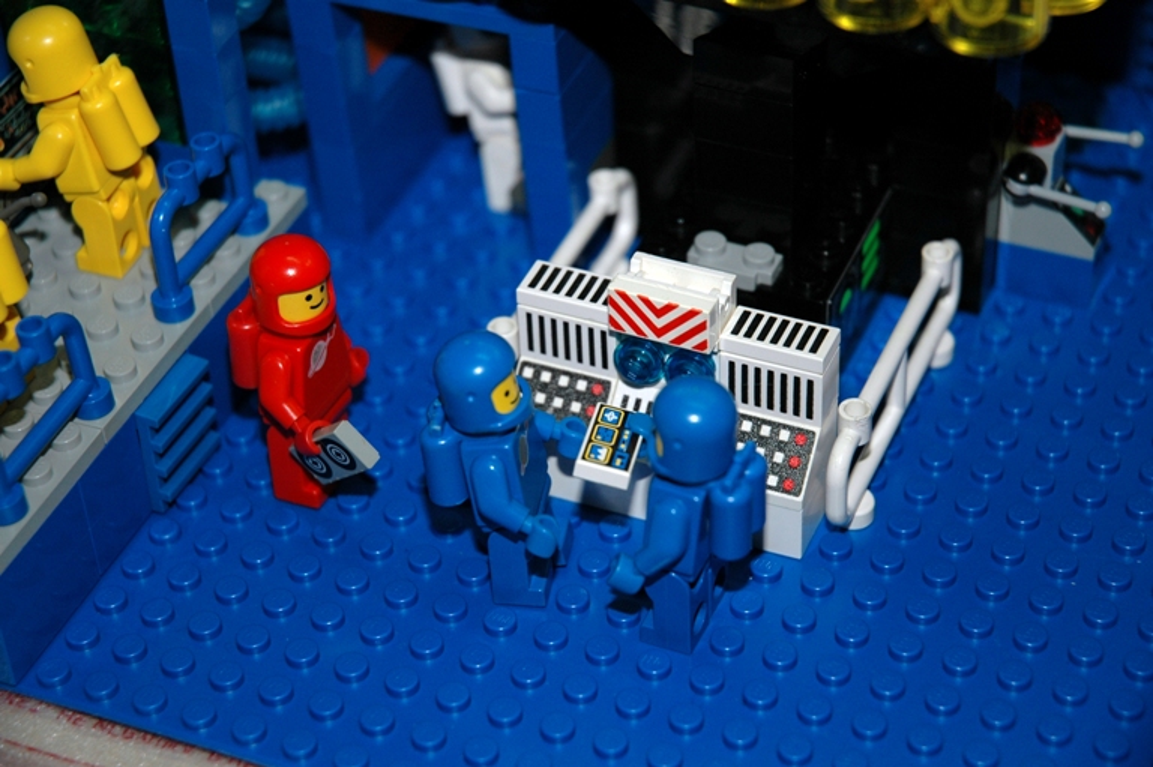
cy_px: 384
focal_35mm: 105
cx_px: 576
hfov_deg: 19.5
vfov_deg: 13.0
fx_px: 3361
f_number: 4.5
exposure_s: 1/60
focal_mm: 70
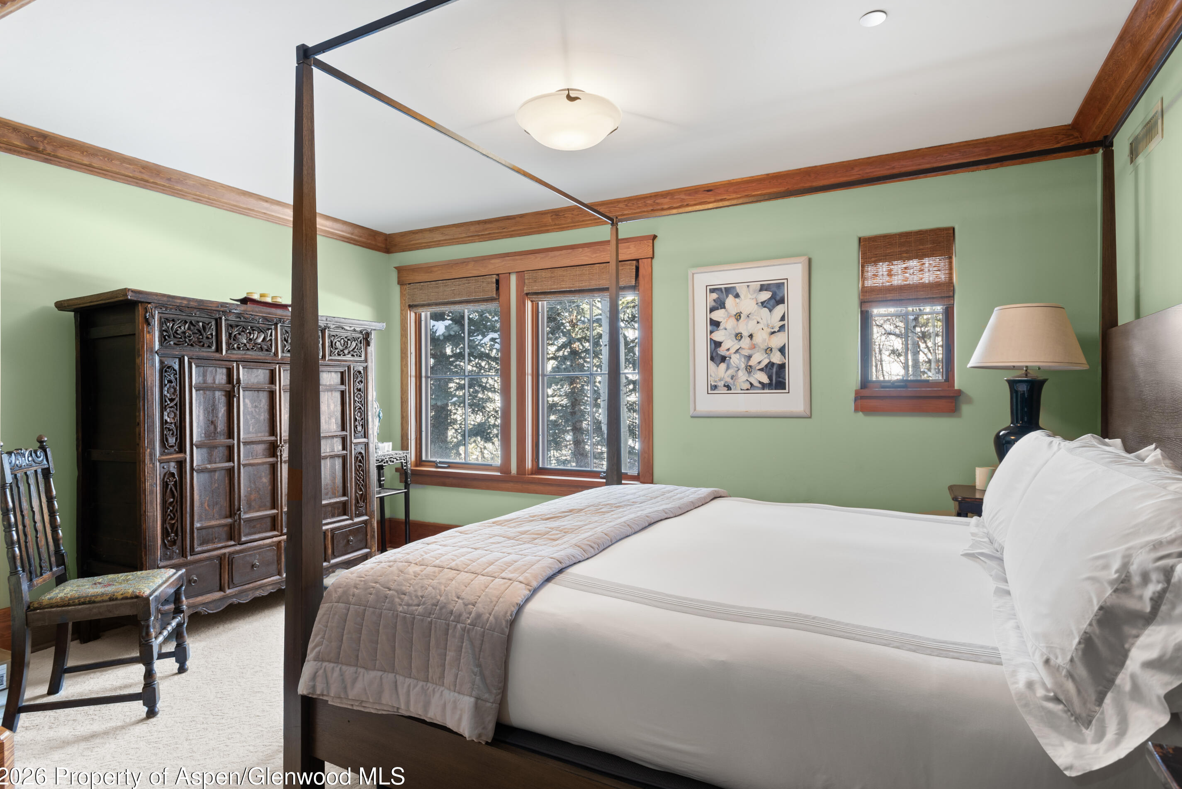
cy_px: 399
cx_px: 599
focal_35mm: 20
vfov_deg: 62.0
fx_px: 657
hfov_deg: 84.0
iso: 200
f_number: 7.1
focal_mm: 19
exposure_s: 2
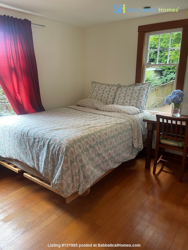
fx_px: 188
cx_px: 94
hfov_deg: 53.1
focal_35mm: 26
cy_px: 125
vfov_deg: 67.3
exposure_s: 1/60
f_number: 1.6
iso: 125
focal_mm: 5.1
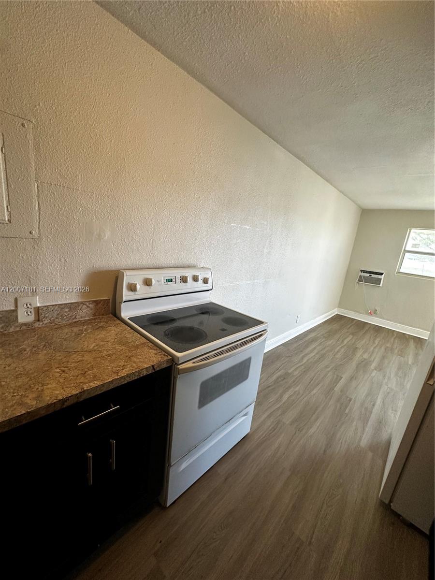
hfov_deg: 85.7
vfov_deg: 102.1
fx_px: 235
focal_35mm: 14
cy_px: 290
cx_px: 218
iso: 250
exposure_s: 1/120
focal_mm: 2.22
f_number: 2.2
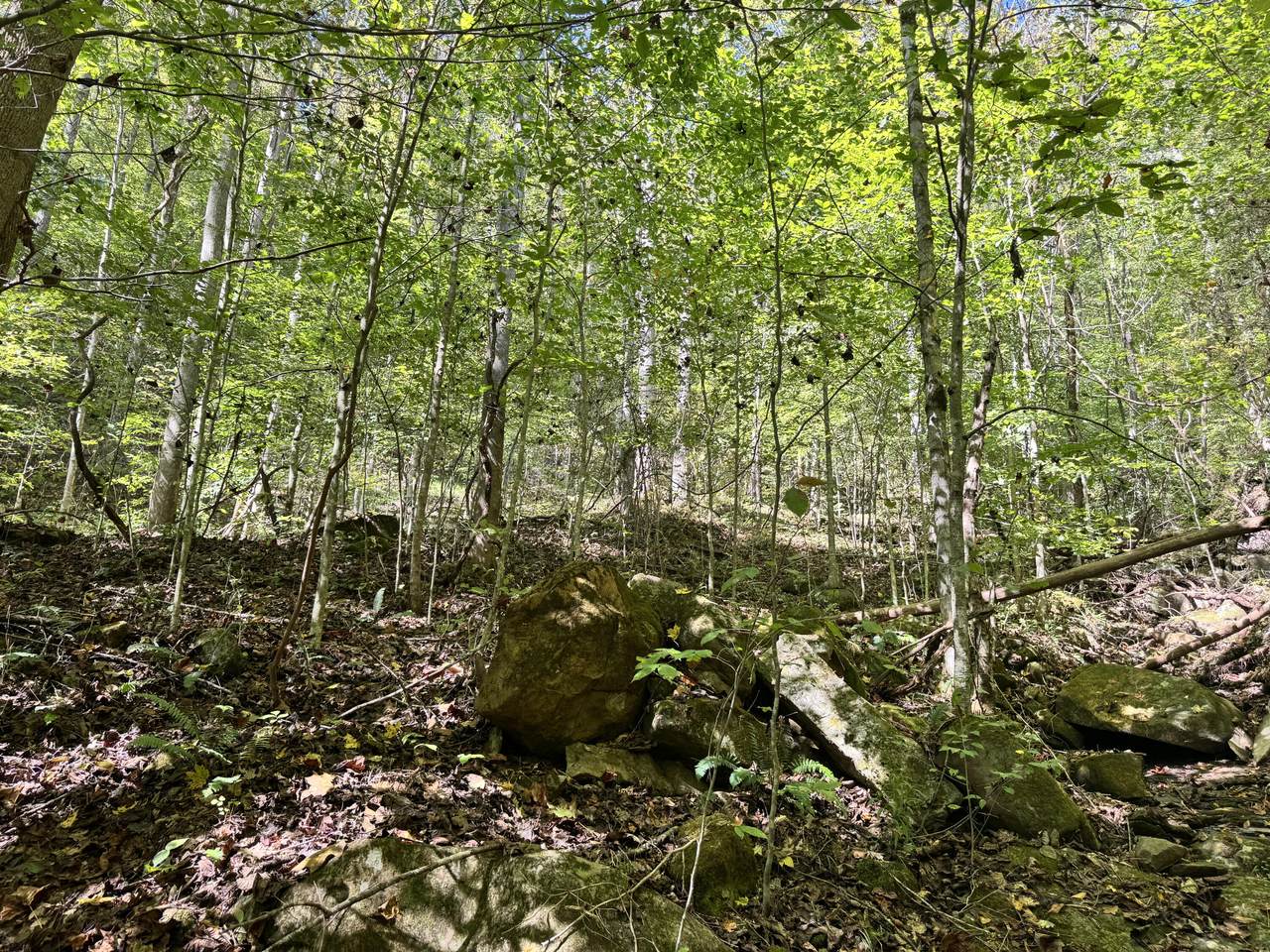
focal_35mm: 24
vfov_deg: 56.8
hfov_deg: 71.6
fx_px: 881
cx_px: 635
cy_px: 476
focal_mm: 6.76
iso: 50
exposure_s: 1/138
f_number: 1.78
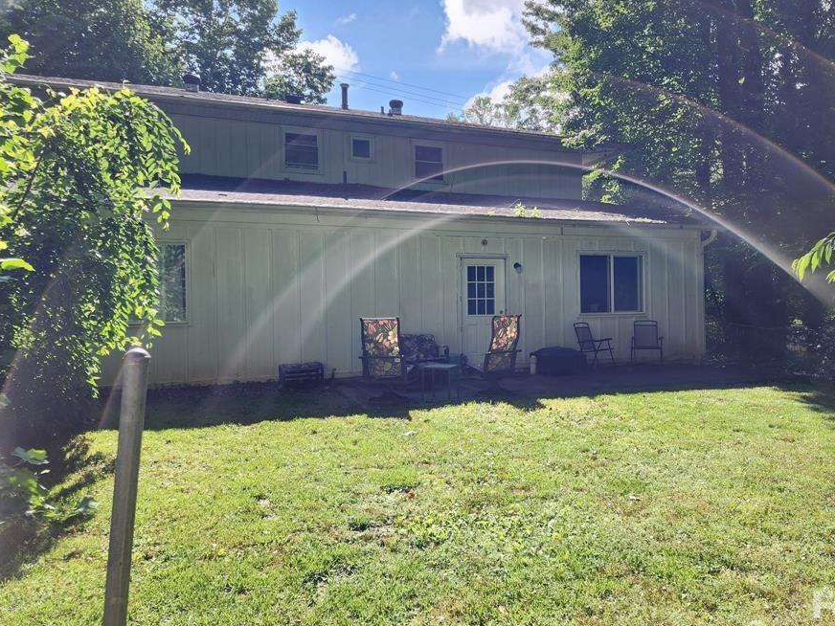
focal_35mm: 27
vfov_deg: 51.4
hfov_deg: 65.0
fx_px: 651
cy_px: 313
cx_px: 481
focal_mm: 6.4
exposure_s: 1/244
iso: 12
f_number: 1.8
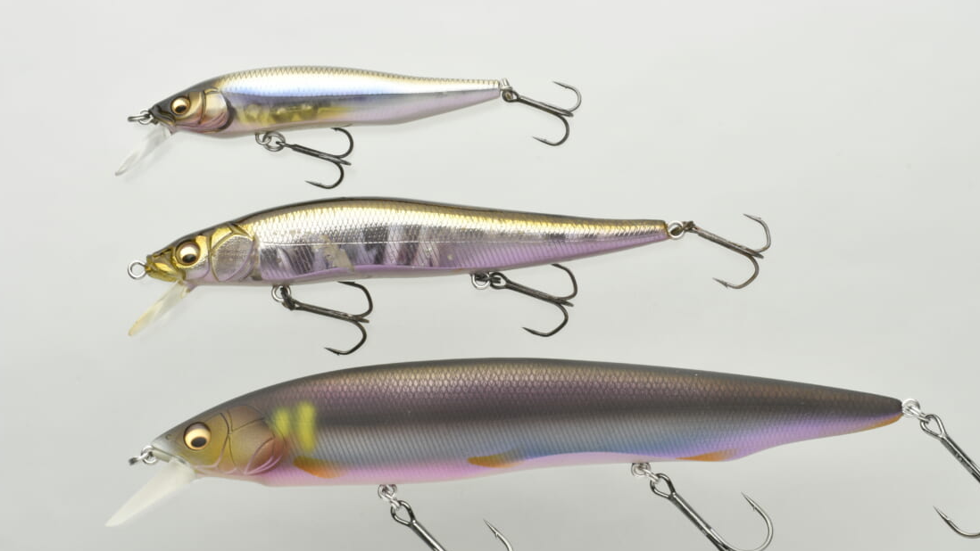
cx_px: 547
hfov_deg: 13.8
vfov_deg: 7.8
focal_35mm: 156
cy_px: 322
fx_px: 4044
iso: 100
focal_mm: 85
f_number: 20
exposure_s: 1/125
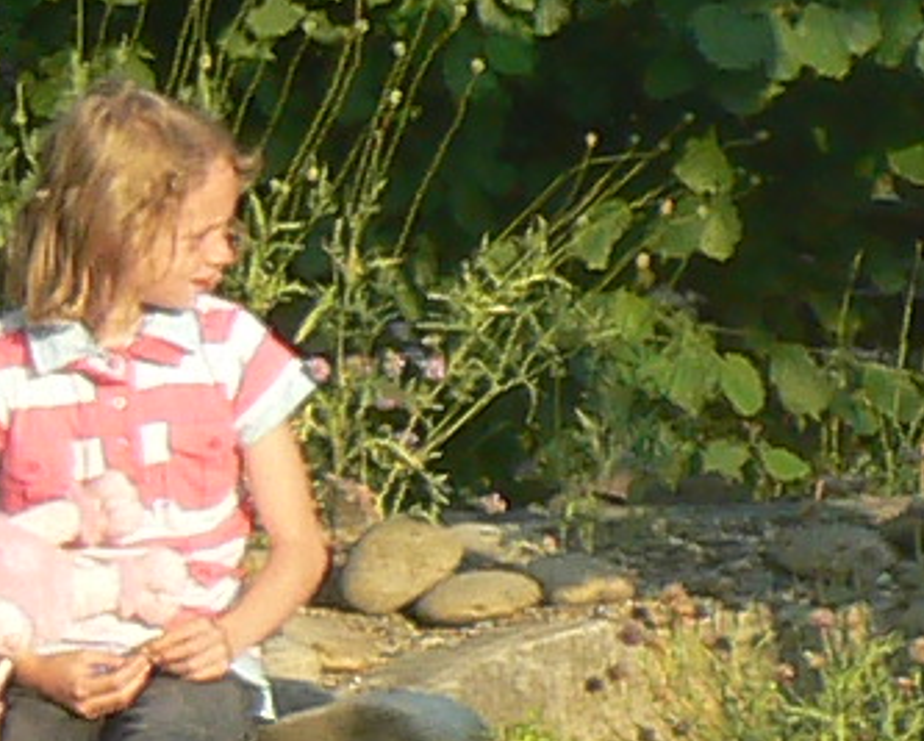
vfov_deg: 5.2
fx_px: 8129
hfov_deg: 5.9
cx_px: 3074
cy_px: 369
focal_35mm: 297
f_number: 5.6
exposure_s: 1/200
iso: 80
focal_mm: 6
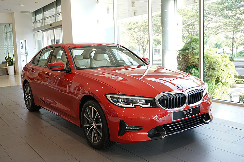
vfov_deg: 36.9
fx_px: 244
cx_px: 122
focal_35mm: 36
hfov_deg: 53.1
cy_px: 81
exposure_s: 1/250
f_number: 5.6
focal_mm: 36
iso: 2500
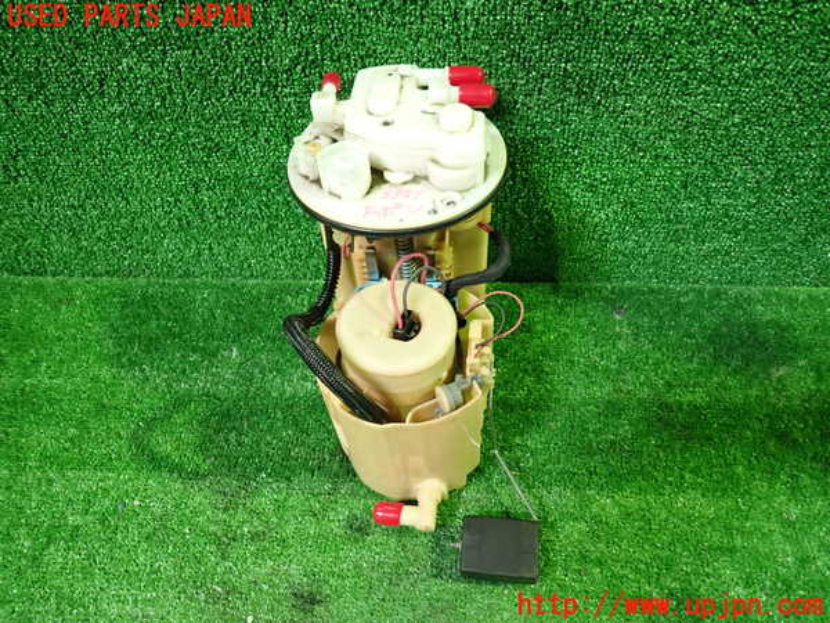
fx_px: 599
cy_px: 312
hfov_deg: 69.4
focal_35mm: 25
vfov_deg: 54.9
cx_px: 415
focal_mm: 4.5
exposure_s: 1/30
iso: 400
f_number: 2
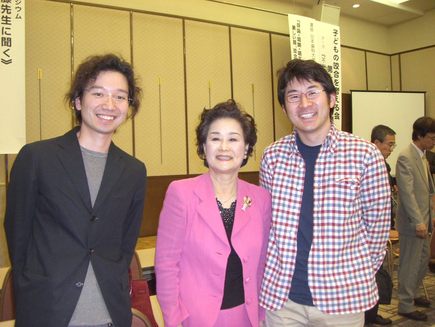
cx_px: 218
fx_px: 478
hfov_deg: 49.0
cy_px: 164
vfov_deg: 37.7
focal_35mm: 38
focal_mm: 6.2
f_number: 2.7
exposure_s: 1/60
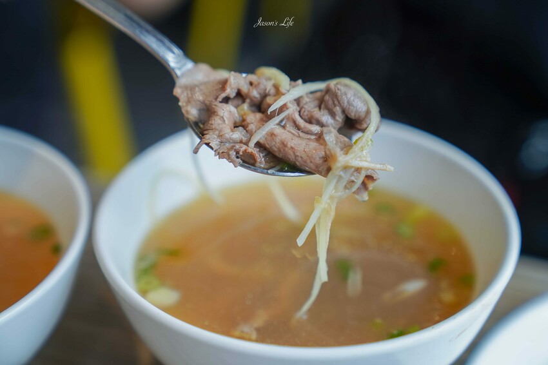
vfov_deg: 19.4
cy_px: 182
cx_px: 274
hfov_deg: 28.9
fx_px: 1065
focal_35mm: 70
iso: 100
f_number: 3.5
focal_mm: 70
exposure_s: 1/80
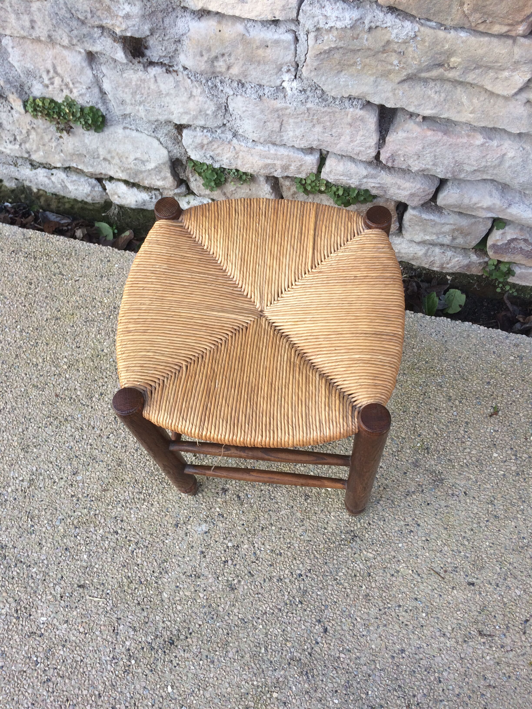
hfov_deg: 48.2
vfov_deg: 61.7
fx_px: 594
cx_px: 266
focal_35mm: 29
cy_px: 354
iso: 40
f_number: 2.2
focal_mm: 4.15
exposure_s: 1/100
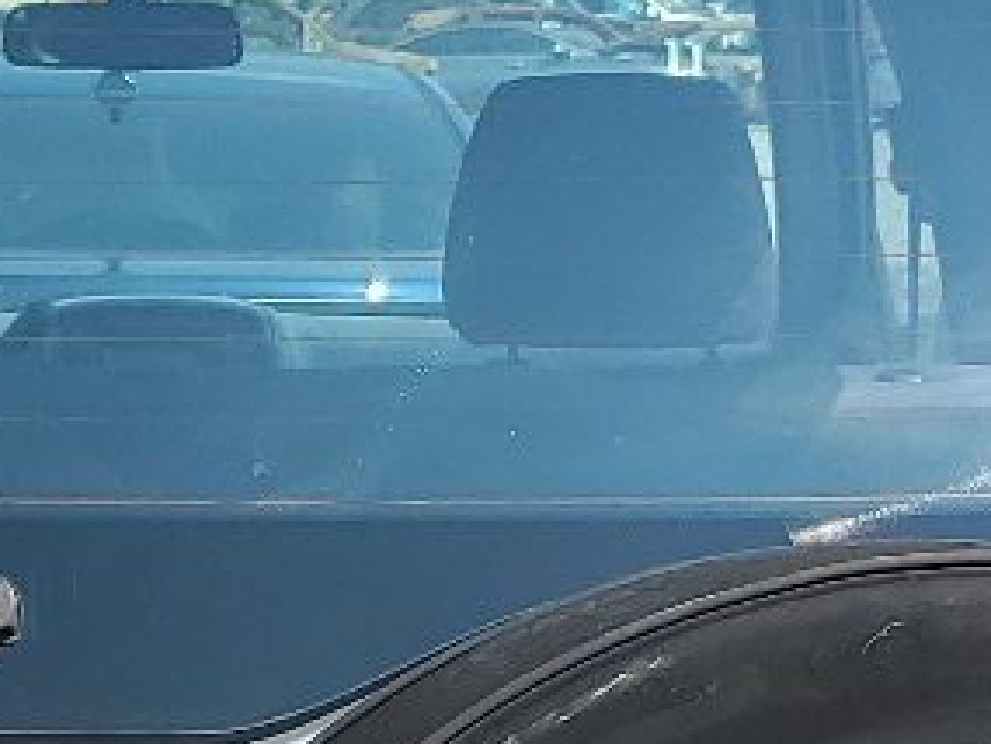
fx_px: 4182
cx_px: 226
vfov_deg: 9.8
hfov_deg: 13.5
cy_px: 1154
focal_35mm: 146
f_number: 1.5
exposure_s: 1/2000
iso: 50
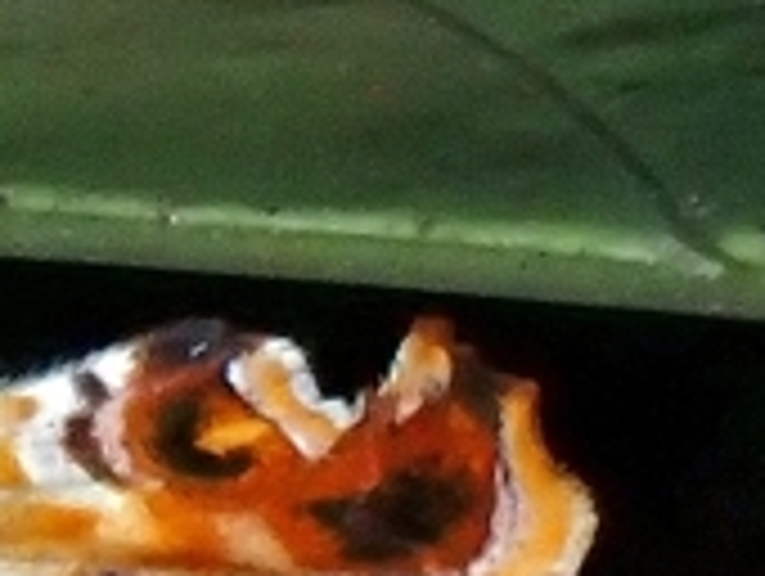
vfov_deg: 2.2
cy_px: 853
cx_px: -819
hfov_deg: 2.9
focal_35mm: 669
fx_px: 14806
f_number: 6.3
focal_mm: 18
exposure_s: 1/200
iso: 200
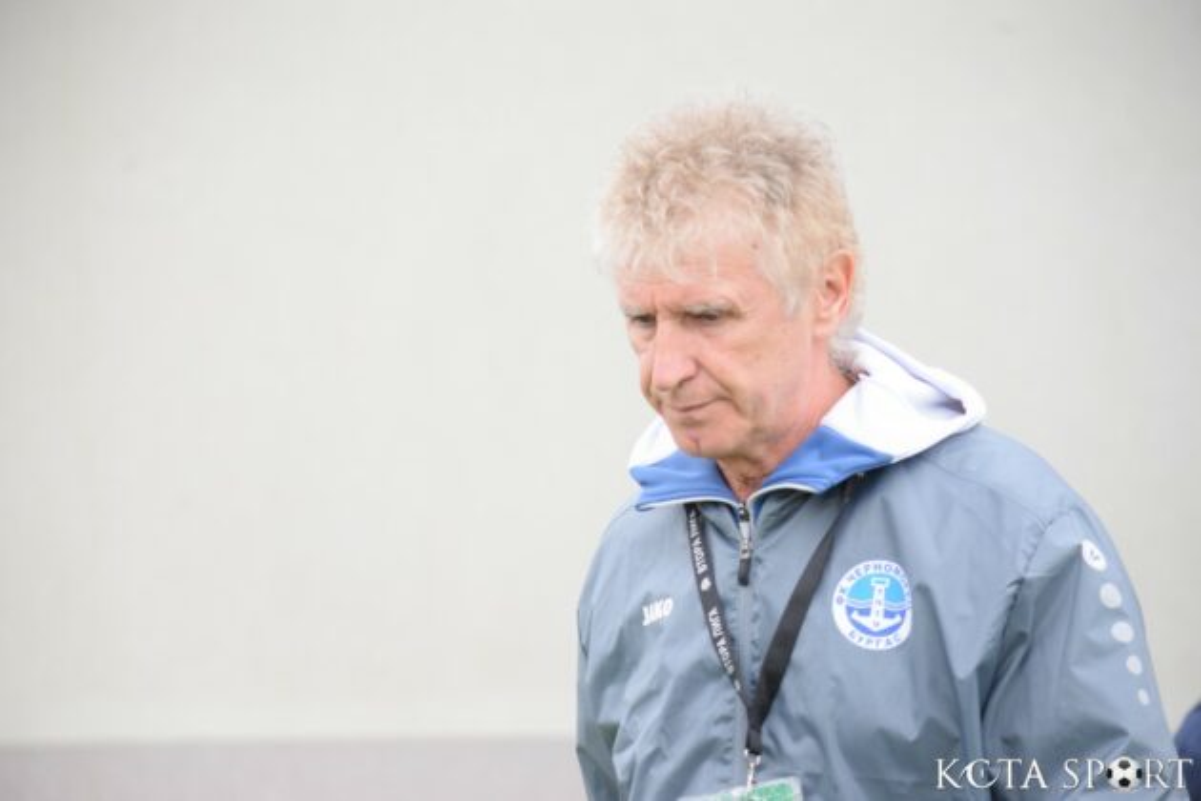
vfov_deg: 7.9
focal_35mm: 174
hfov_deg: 11.8
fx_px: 5804
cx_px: 600
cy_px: 400
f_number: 4.8
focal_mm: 116
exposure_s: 1/800
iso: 1600
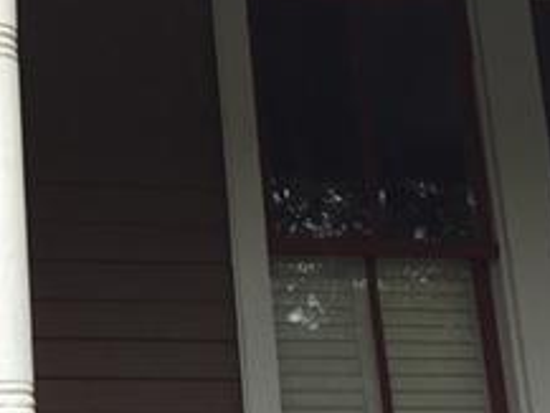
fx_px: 1701
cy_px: 5
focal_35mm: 107
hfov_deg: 17.8
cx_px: -43
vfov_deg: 13.7
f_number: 2.2
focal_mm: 4.15
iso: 40
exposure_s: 1/120
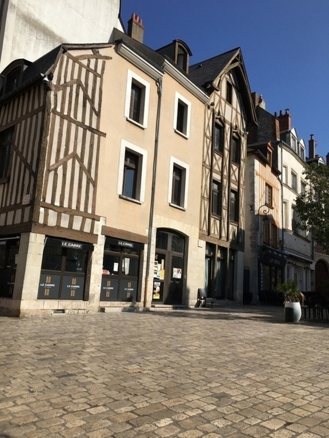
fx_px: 367
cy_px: 219
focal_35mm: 29
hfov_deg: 48.2
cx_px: 164
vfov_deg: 61.7
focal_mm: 4.15
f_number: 2.2
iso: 25
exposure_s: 1/2747
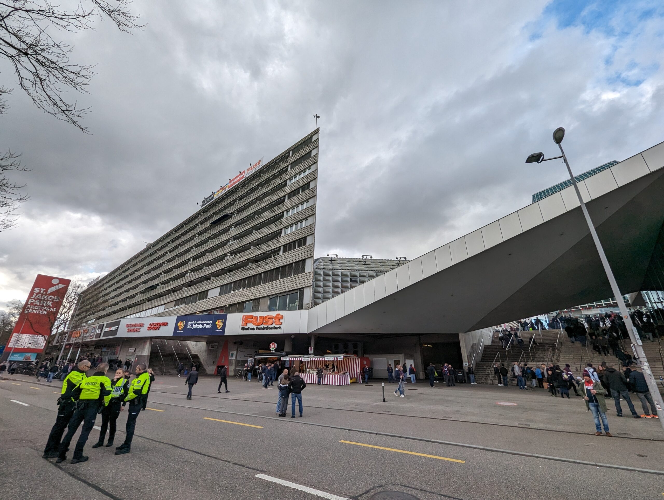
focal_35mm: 13
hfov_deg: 106.1
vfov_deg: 90.1
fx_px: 250
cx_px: 332
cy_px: 250
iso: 49
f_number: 2.2
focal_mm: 1.95
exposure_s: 1/600
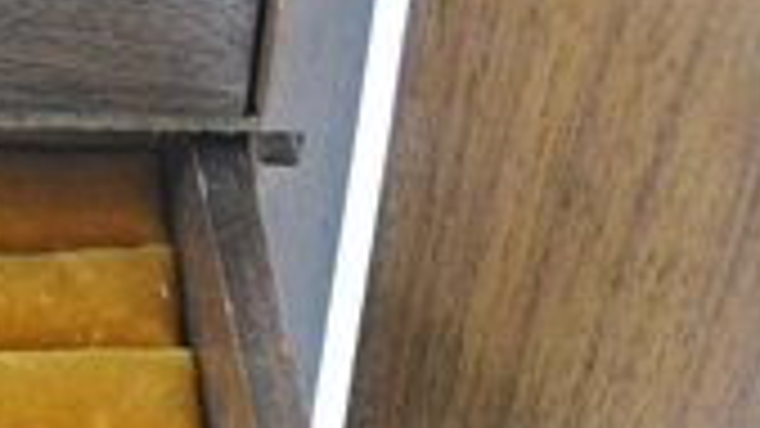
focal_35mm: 162
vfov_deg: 7.5
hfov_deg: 13.0
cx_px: -121
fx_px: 3261
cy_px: 369
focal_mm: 29
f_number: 4.5
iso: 800
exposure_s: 1/50
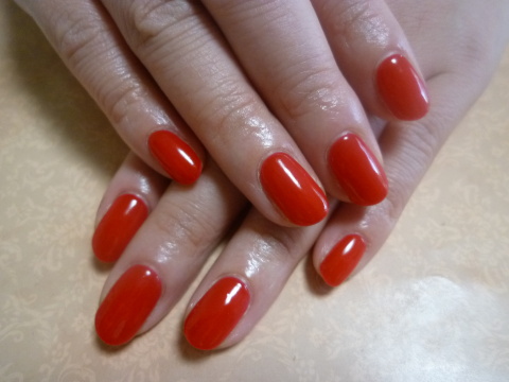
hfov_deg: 69.4
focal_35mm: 25
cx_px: 254
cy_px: 191
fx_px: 368
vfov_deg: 54.9
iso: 400
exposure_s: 1/30
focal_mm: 4.5
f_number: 2.8
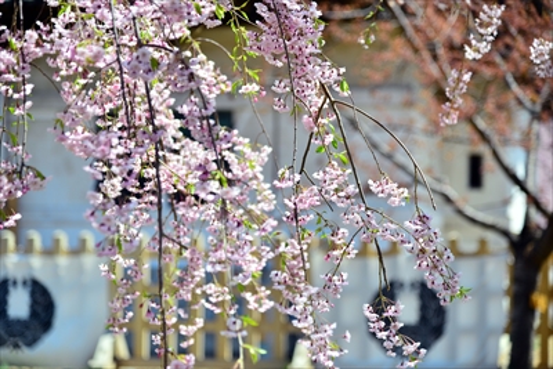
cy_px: 184
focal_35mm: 120
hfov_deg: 17.1
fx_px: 1844
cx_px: 276
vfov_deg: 11.4
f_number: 4
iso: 400
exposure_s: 1/2500
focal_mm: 120
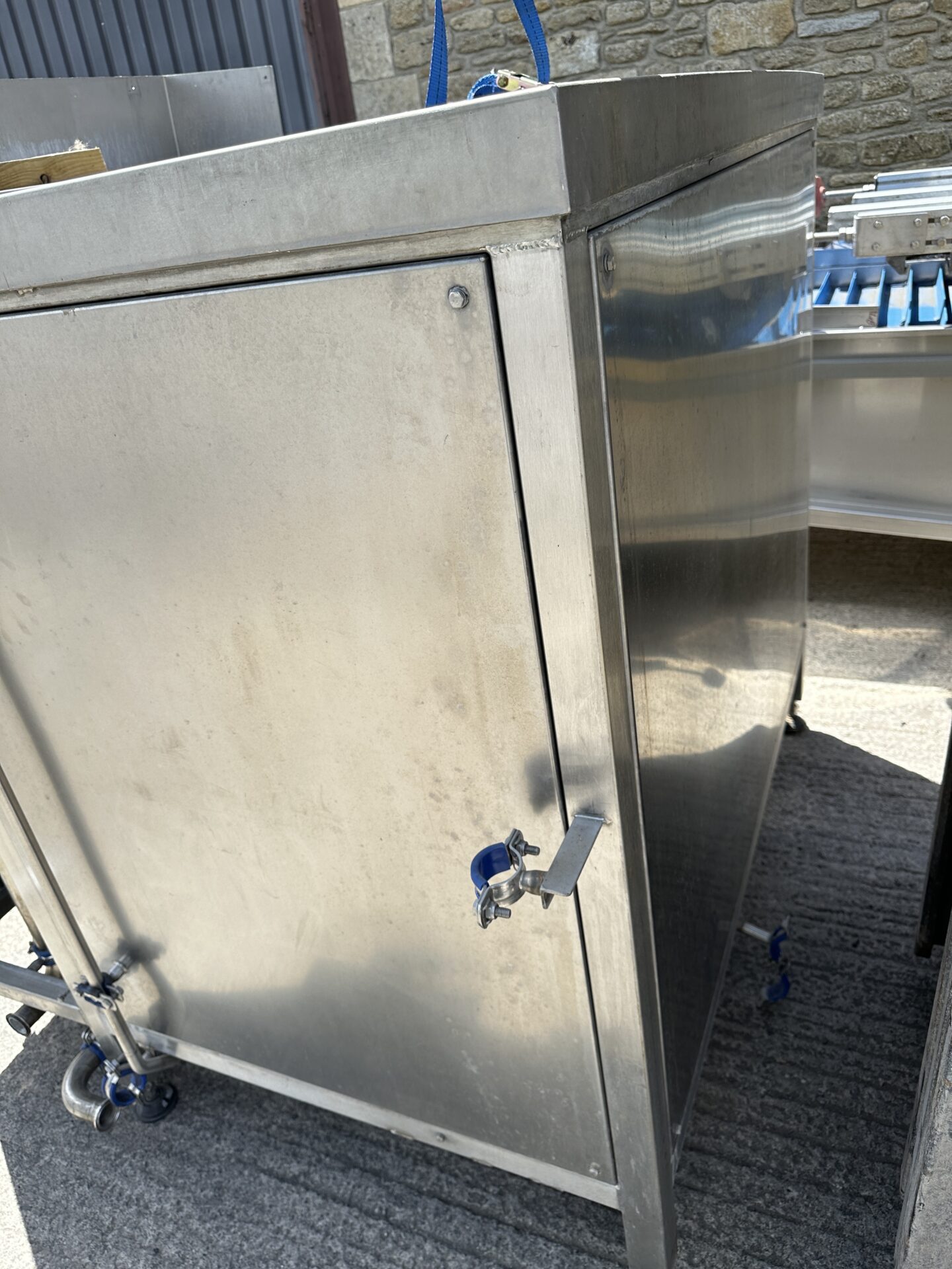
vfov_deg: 71.6
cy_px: 634
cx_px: 476
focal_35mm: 24
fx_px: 880
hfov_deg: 56.8
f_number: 1.78
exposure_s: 1/2110
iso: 80
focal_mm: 6.86
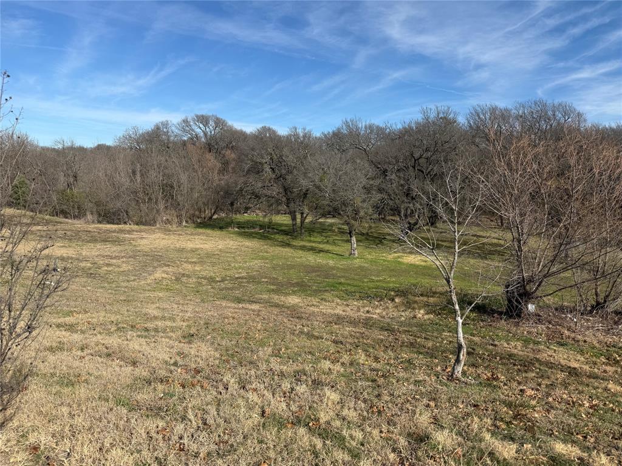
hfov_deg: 71.6
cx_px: 311
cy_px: 233
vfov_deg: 56.8
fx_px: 431
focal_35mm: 24
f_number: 1.78
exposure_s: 1/5319
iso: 80
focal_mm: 6.76
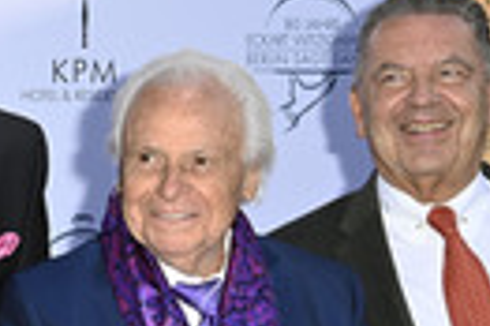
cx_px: -92
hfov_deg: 15.9
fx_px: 1686
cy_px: 326
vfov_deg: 10.9
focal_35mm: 124
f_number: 7.1
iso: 200
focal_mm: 36
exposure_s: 1/250
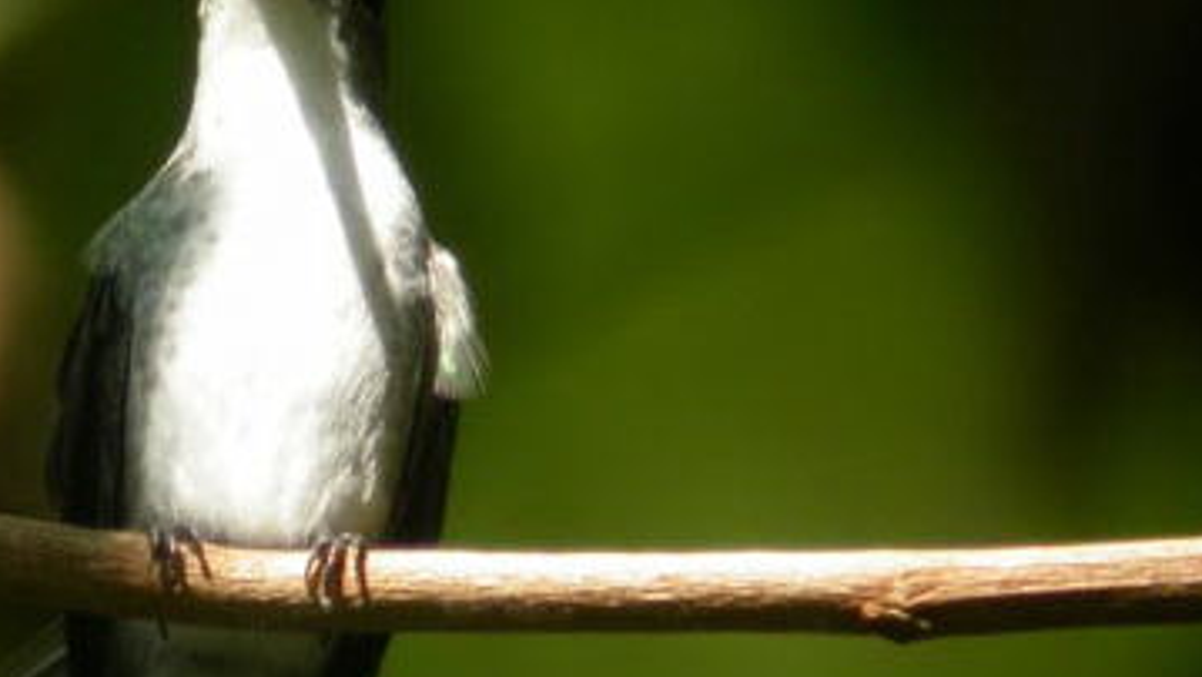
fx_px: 6566
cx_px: 198
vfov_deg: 5.9
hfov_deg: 10.4
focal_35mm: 206
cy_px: 533
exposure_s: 1/59.6
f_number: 4.1
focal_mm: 22
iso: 100
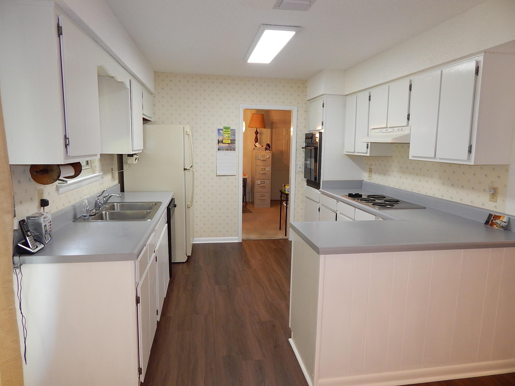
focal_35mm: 23
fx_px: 342
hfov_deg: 73.9
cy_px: 193
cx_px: 258
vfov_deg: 58.9
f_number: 3
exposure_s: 1/30
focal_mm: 4
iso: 180
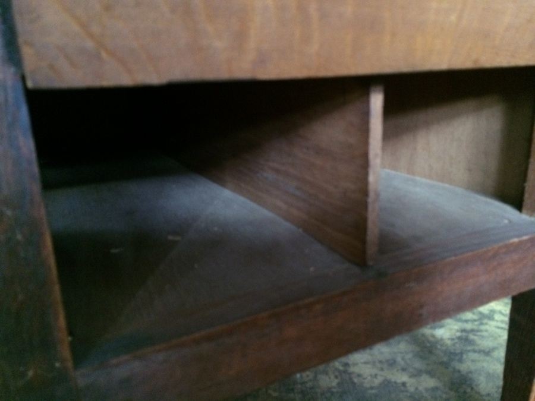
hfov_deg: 60.0
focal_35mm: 30
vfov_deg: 46.8
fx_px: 464
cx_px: 268
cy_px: 200
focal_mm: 4.12
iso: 640
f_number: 2.2
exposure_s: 1/15
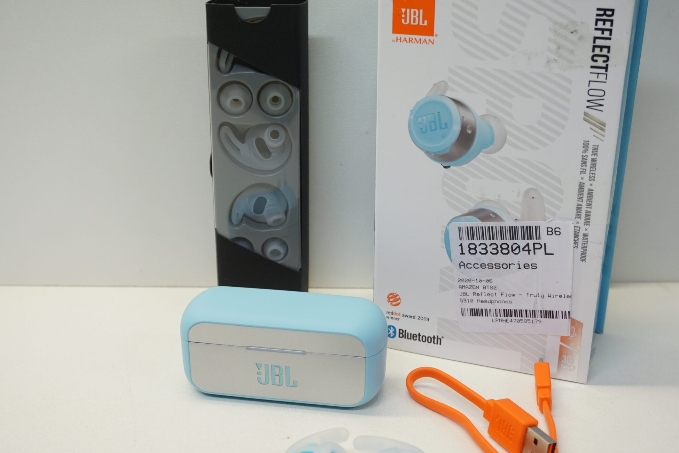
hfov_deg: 41.9
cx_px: 347
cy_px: 245
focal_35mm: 47
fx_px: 886
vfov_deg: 28.6
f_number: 4.5
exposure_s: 1/60
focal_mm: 26
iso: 320
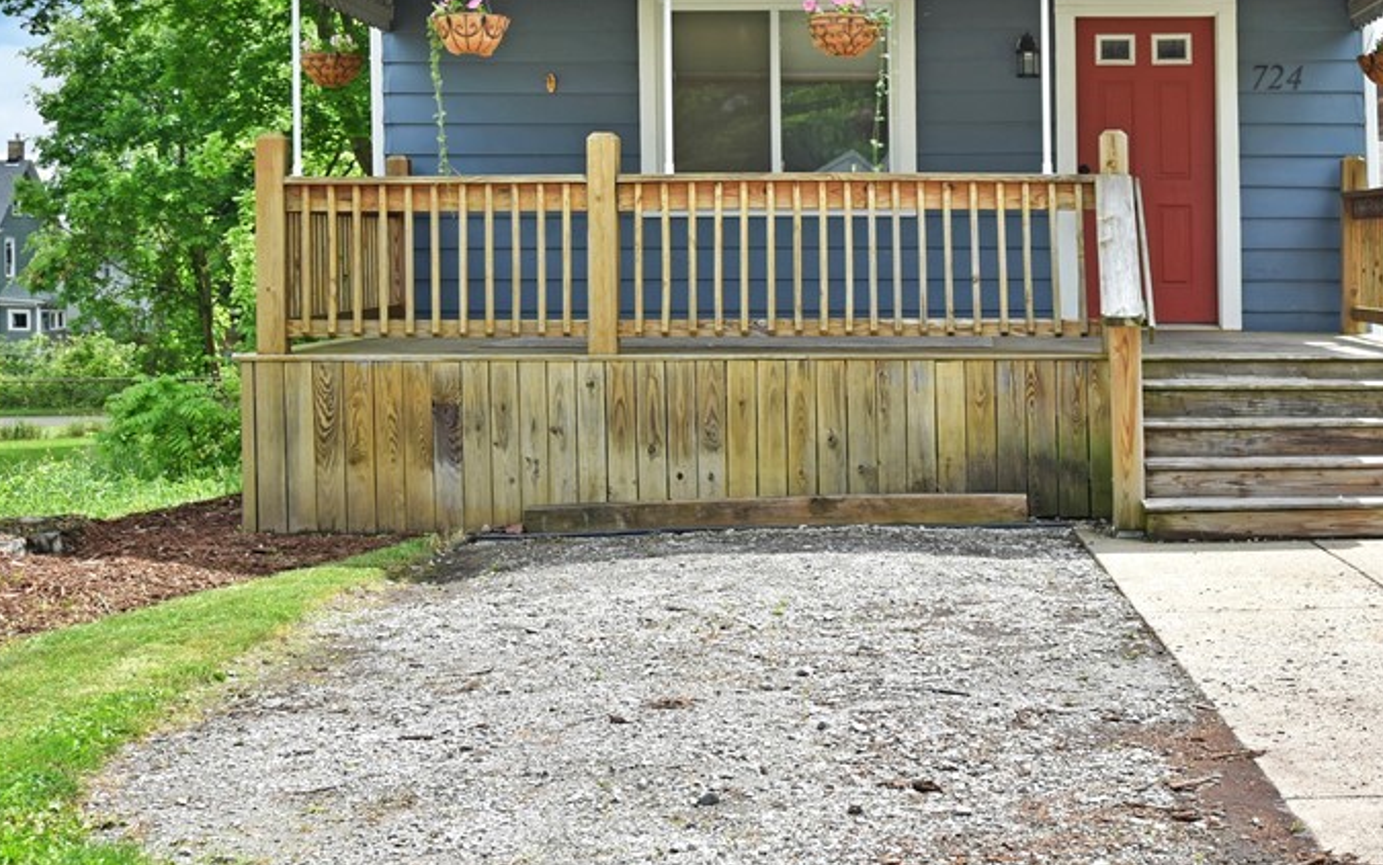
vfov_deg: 21.7
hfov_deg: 34.4
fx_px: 2224
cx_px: 856
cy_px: 152
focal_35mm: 59
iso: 200
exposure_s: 1/400
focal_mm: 24
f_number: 4.5
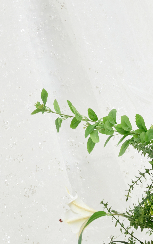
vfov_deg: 12.4
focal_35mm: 162
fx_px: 1081
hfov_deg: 7.9
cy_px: -102
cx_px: -72
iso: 125
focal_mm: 46.9
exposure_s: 1/160
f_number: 6.3
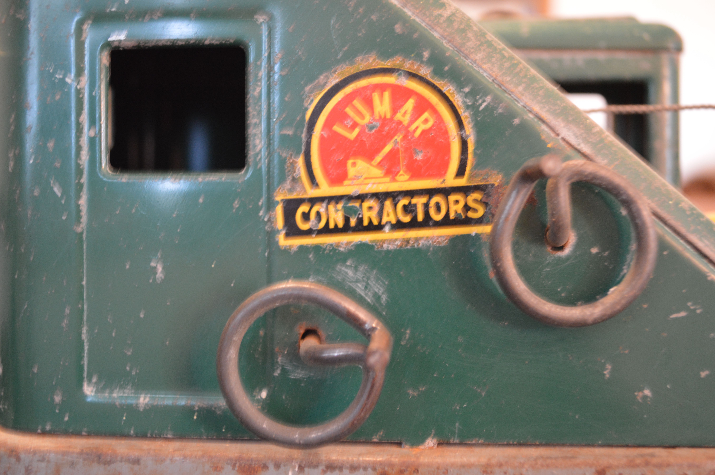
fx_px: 833
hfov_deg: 46.4
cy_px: 238
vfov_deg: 31.8
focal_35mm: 42
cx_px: 358
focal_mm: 28
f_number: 4.5
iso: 800
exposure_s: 1/3
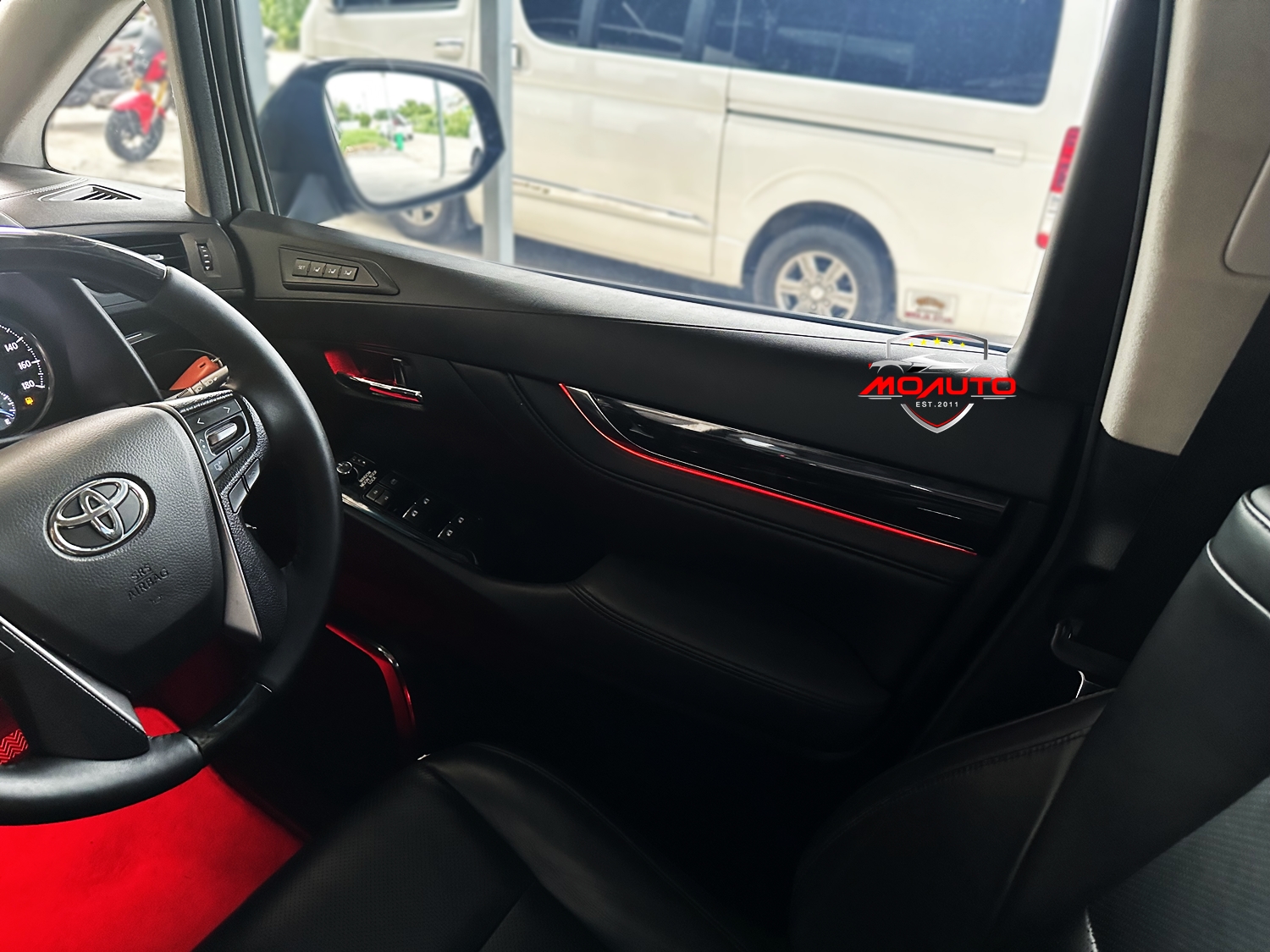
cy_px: 476
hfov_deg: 71.6
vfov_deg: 56.8
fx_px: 881
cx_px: 635
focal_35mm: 24
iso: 640
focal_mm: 6.86
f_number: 1.78
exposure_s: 1/60
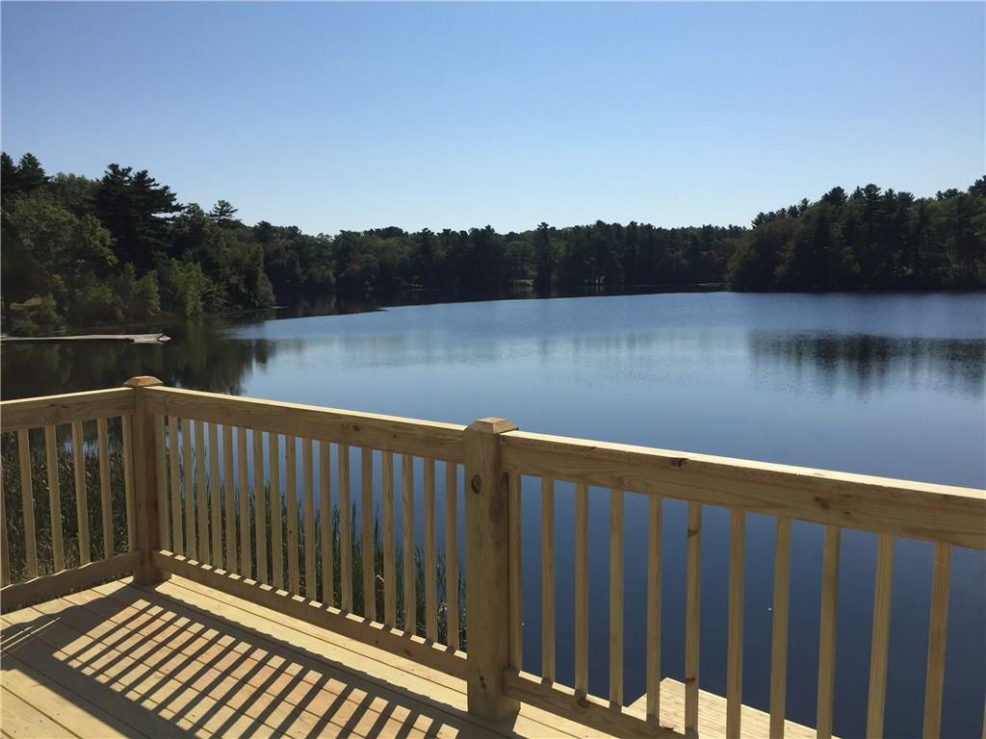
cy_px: 370
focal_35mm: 29
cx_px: 493
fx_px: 826
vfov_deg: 48.2
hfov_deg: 61.7
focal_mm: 4.15
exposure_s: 1/4405
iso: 32
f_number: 2.2
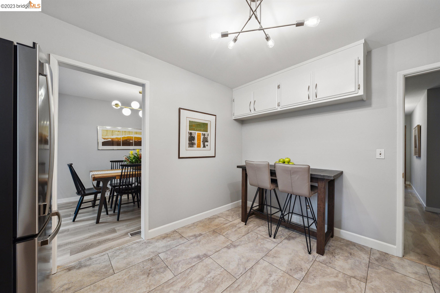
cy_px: 146
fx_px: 159
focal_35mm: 13
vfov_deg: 85.4
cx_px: 220
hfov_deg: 108.3
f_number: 9
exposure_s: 1/5
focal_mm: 13
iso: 160
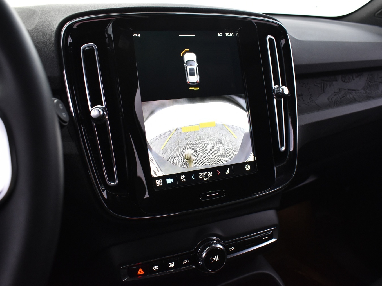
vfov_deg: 45.4
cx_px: 189
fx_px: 342
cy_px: 148
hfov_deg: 58.4
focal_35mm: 31
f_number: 5
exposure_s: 1/13
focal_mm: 18
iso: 1250
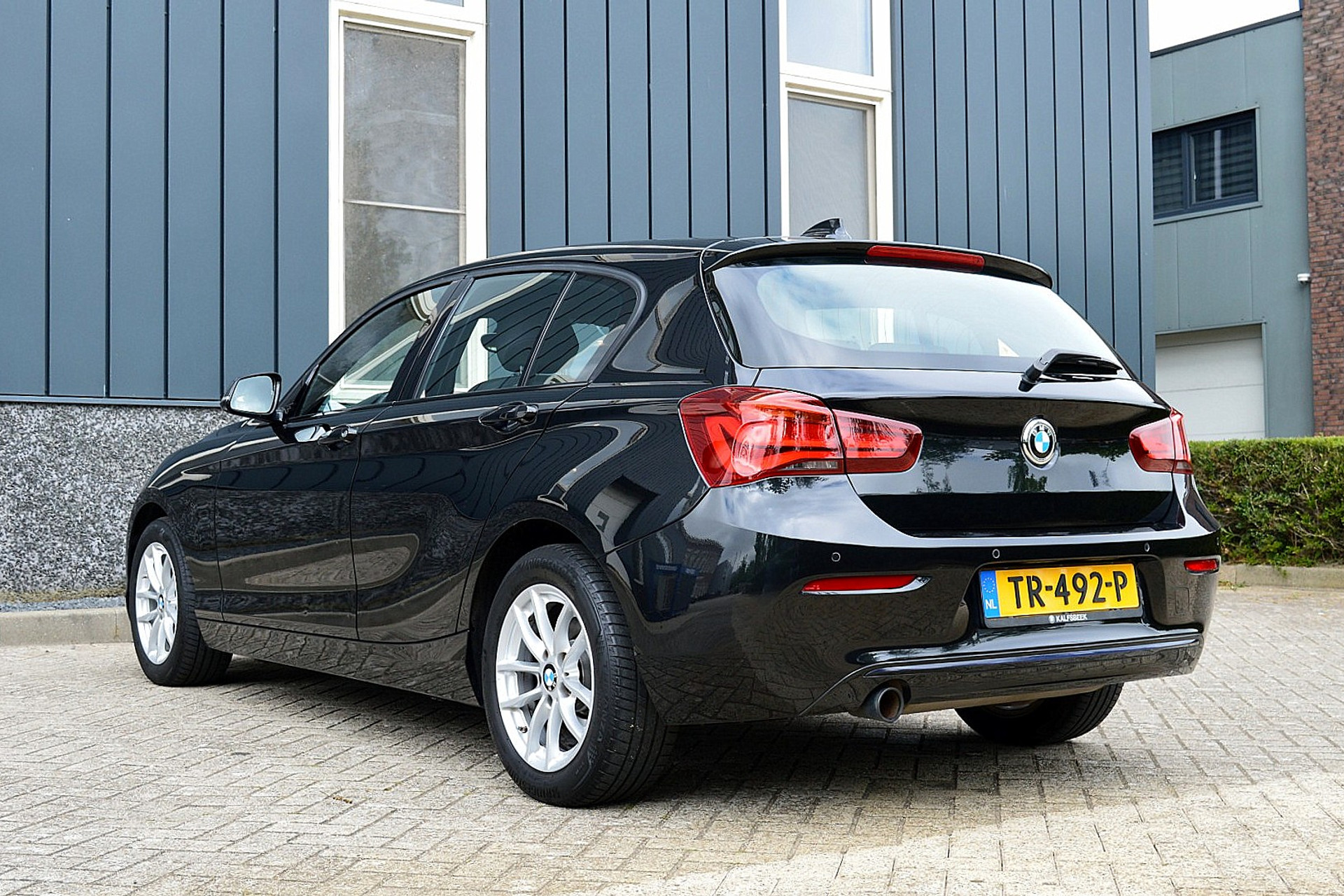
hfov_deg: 43.6
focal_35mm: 45
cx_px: 672
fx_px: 1680
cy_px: 448
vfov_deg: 29.9
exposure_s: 1/200
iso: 400
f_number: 10
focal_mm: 30
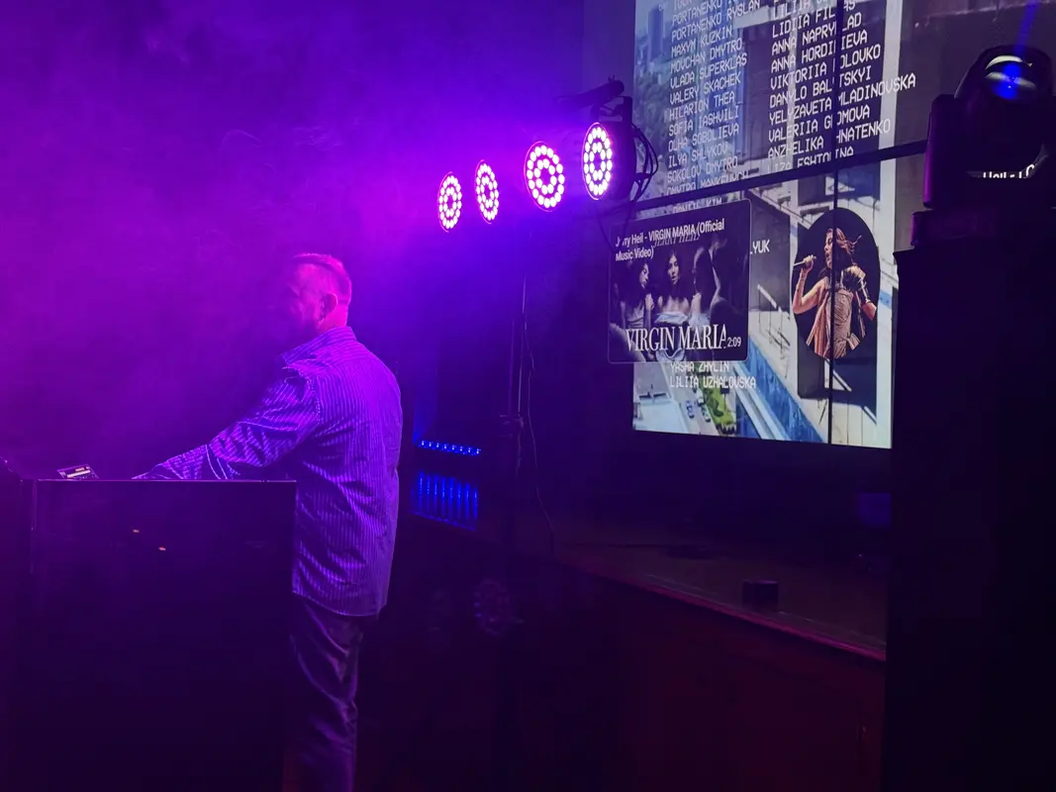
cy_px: 396
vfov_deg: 30.3
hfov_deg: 39.7
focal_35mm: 48
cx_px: 528
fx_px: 1464
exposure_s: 1/40
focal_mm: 6.76
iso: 200
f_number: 1.78
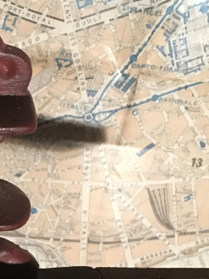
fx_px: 853
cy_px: 292
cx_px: -78
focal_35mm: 106
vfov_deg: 18.0
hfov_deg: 13.4
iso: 200
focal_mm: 4.15
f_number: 2.2
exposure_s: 1/25
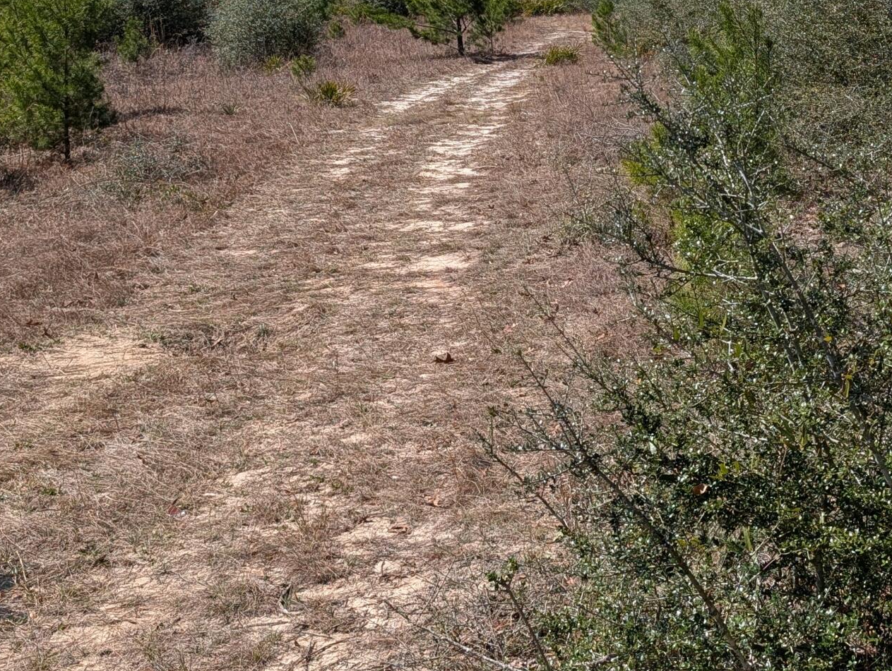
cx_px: 600
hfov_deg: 33.4
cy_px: -18
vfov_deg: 24.4
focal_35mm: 57
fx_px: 1471
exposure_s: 1/1143
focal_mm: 6.9
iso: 20
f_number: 1.68
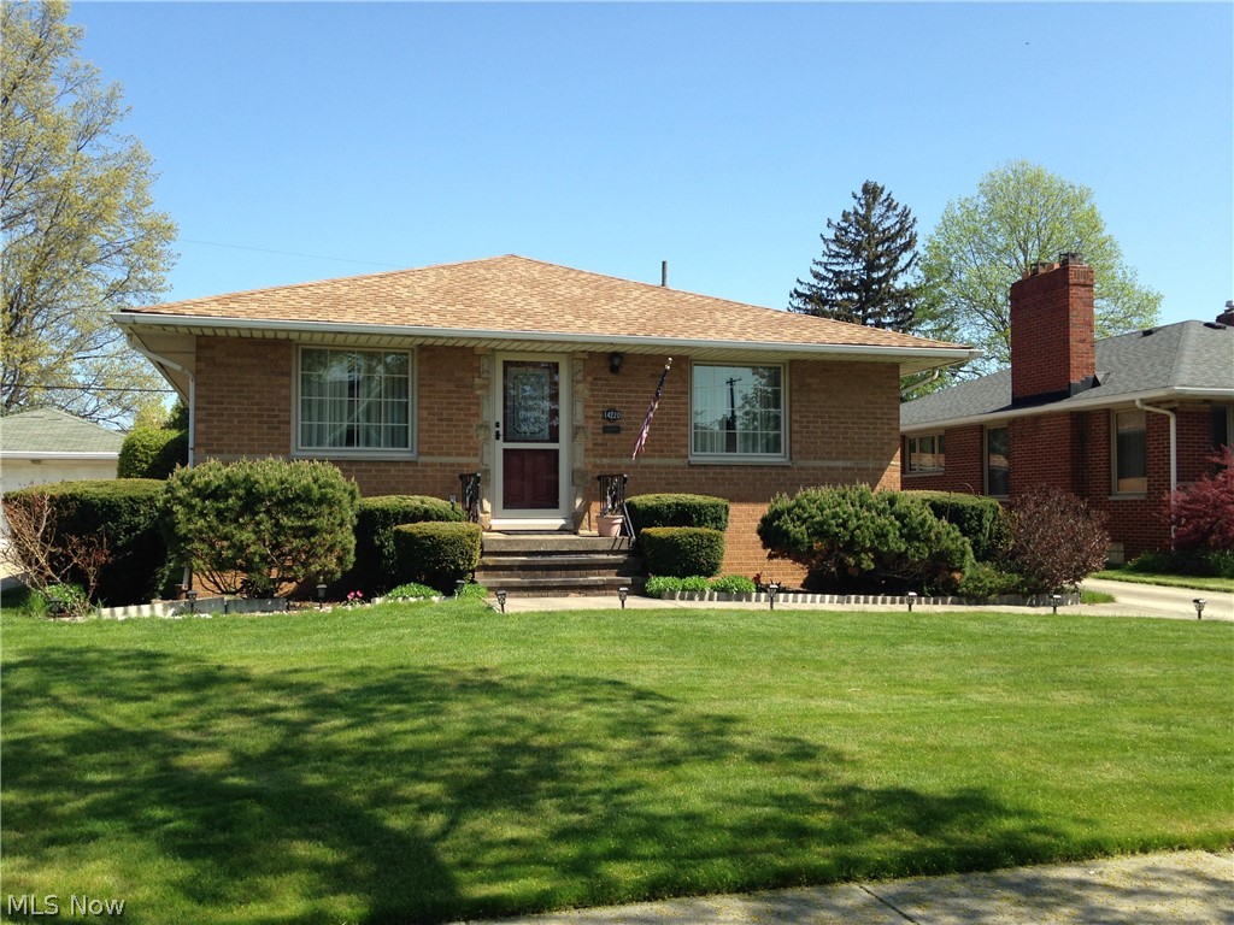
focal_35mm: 33
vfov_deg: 42.9
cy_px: 462
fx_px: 1176
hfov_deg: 55.4
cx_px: 617
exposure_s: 1/847
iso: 50
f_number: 2.4
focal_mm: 4.12
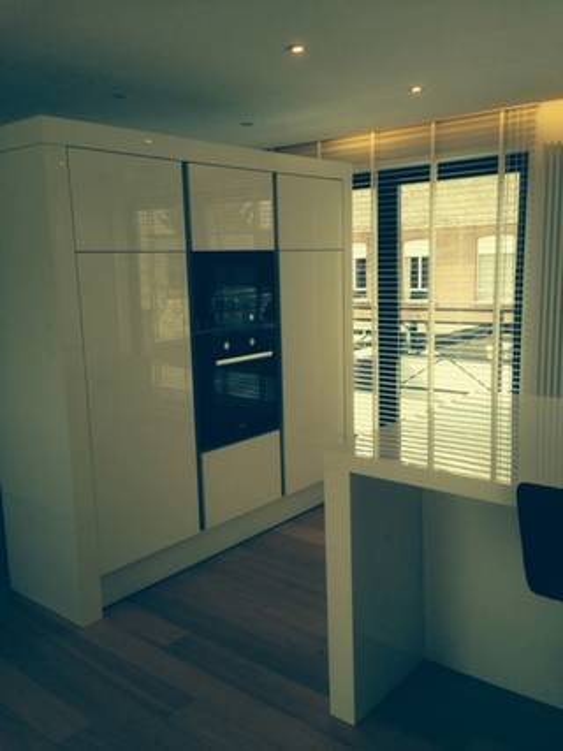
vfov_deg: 55.4
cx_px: 282
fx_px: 716
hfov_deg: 42.9
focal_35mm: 33
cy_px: 376
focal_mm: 4.12
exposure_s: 1/345
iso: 50
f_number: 2.4
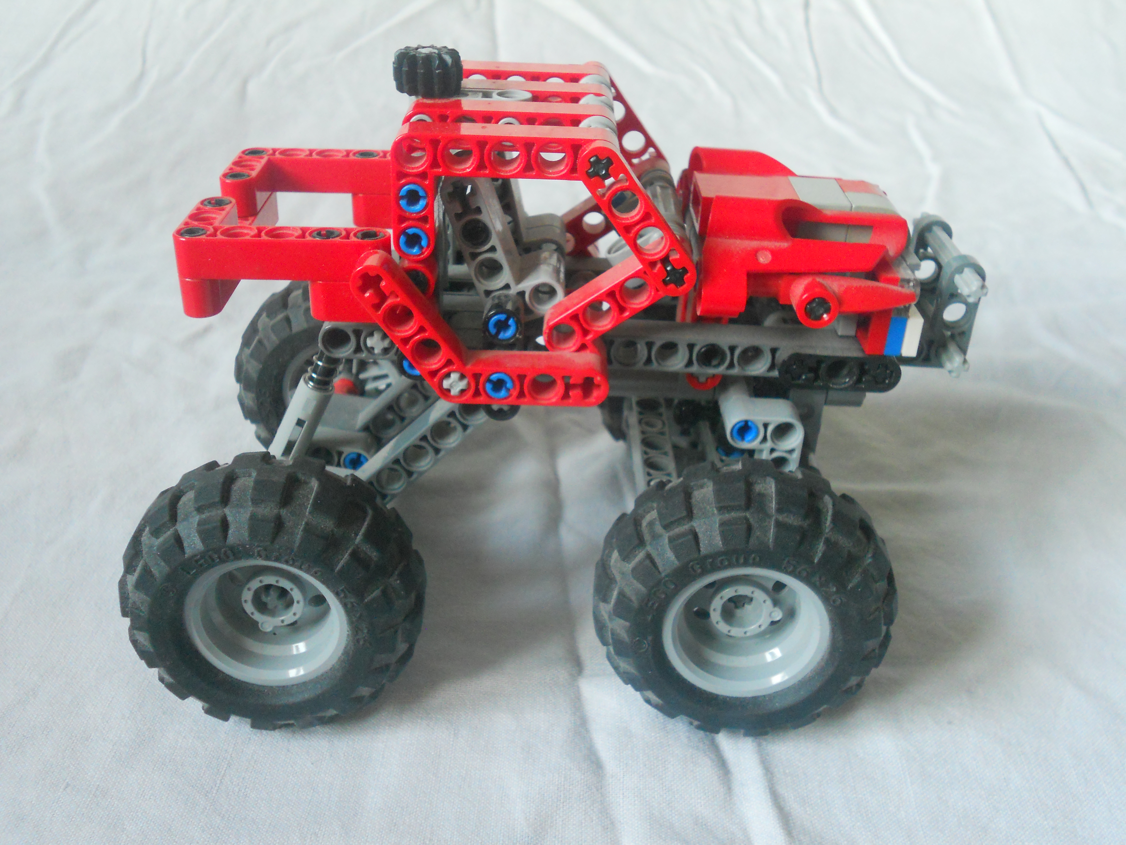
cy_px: 422
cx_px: 563
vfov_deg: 37.7
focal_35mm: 38
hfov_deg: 49.0
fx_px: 1236
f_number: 3.9
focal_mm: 6.9
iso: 400
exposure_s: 1/15
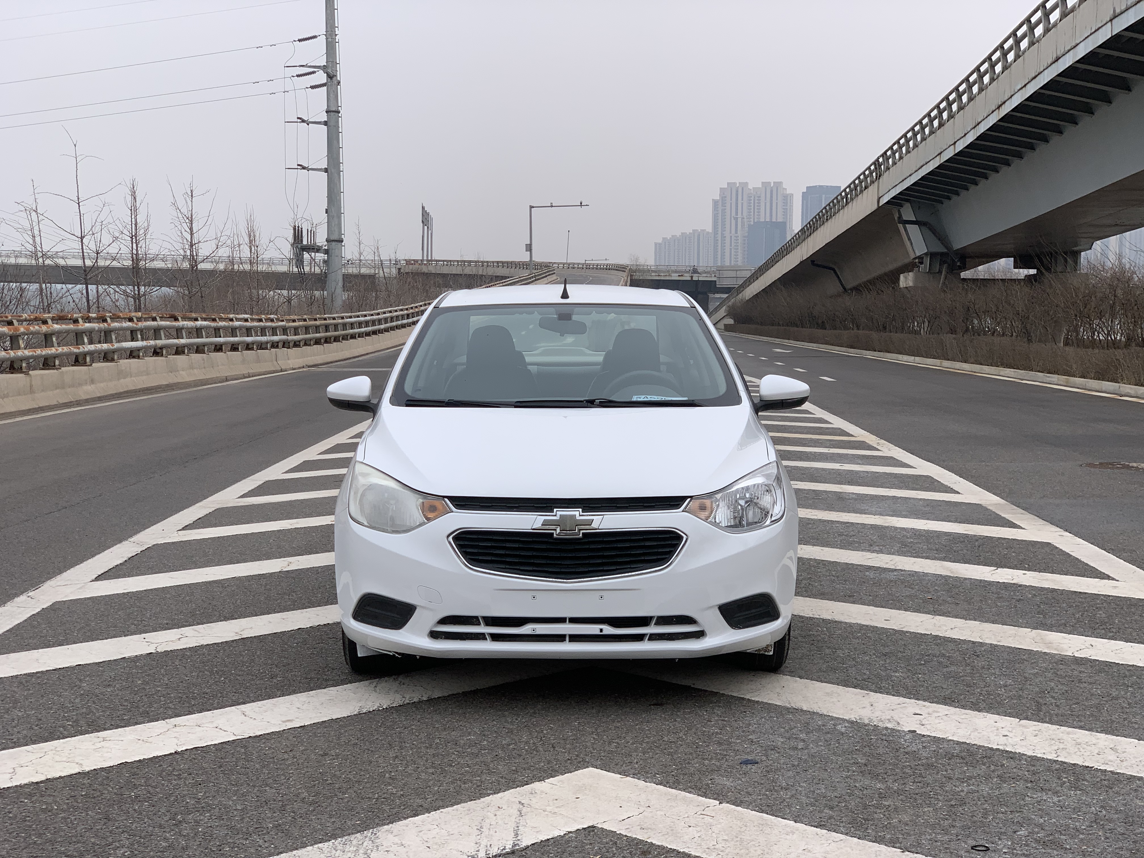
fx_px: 1719
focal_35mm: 52
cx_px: 572
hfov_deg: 36.8
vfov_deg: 28.0
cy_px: 429
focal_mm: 6
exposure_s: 1/675
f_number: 2.4
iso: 16
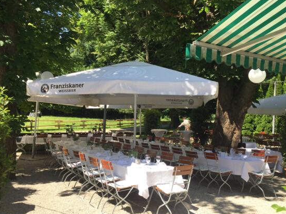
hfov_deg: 58.3
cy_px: 108
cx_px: 142
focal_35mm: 31
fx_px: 256
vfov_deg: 45.5
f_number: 2.2
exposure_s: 1/775
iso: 32
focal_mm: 4.15
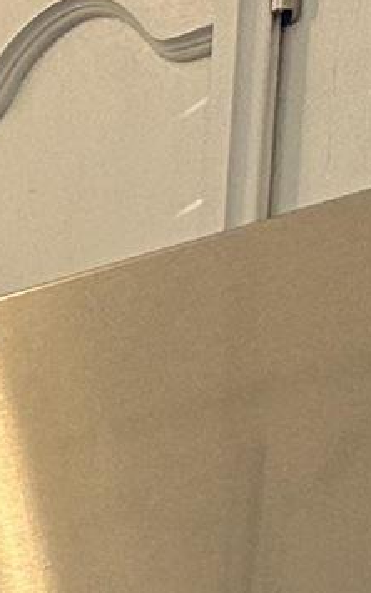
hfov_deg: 4.7
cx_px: -1680
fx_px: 3558
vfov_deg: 8.3
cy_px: 1674
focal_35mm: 220
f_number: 1.78
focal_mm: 6.86
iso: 125
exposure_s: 1/120
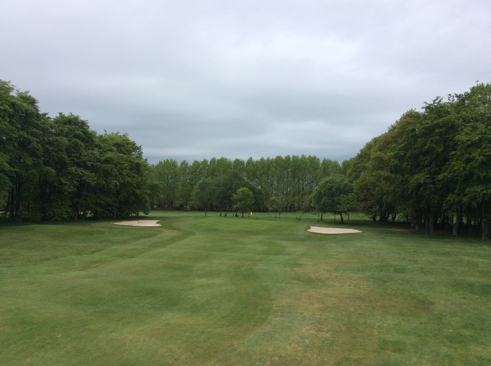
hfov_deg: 56.9
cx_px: 246
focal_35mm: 32
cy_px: 183
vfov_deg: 44.1
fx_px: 453
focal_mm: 3.3
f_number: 2.4
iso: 32
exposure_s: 1/457
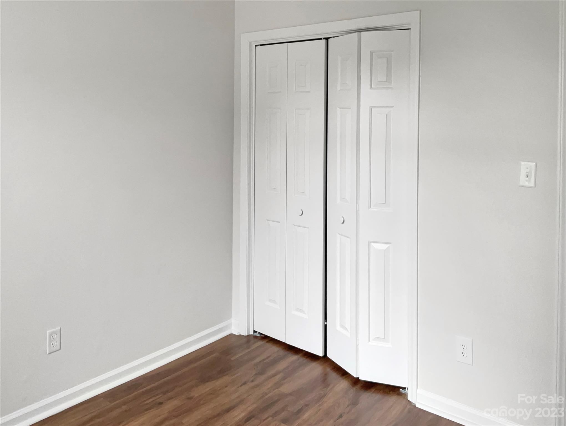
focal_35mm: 29
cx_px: 283
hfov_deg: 61.6
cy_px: 213
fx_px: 475
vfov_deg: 48.3
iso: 25
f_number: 1.8
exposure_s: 1/122
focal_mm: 3
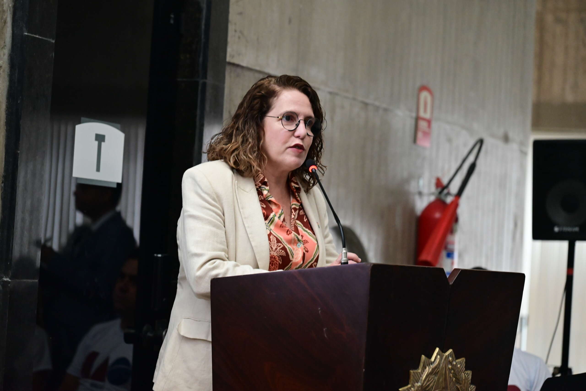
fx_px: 1954
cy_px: 196
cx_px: 293
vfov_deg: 11.4
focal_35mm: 120
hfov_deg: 17.1
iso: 5000
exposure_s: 1/100
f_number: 4
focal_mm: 120
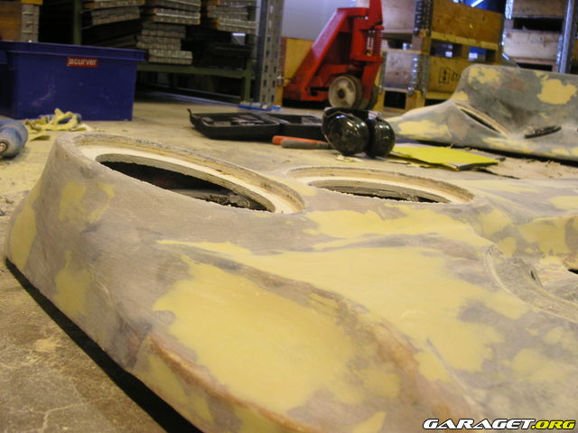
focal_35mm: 38
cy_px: 216
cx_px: 289
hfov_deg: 49.0
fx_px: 635
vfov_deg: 37.7
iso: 200
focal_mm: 7.8
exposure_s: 1/20
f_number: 2.8
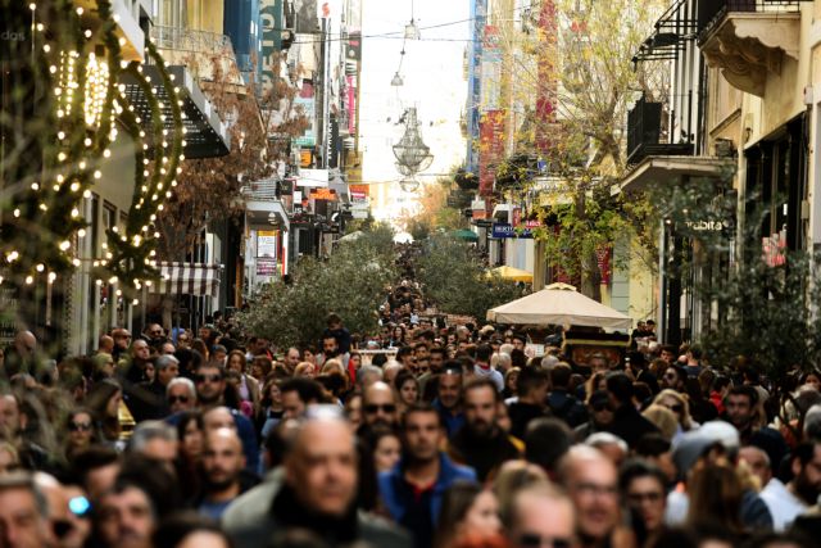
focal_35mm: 180
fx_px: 4106
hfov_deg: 11.4
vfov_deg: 7.6
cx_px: 410
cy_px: 274
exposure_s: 1/250
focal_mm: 180
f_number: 5.6
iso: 640
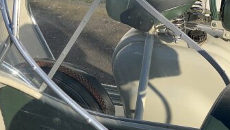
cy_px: 130
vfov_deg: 11.1
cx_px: 83
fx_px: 659
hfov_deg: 19.8
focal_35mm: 108
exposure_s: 1/607
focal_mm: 6
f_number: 2.4
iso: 16
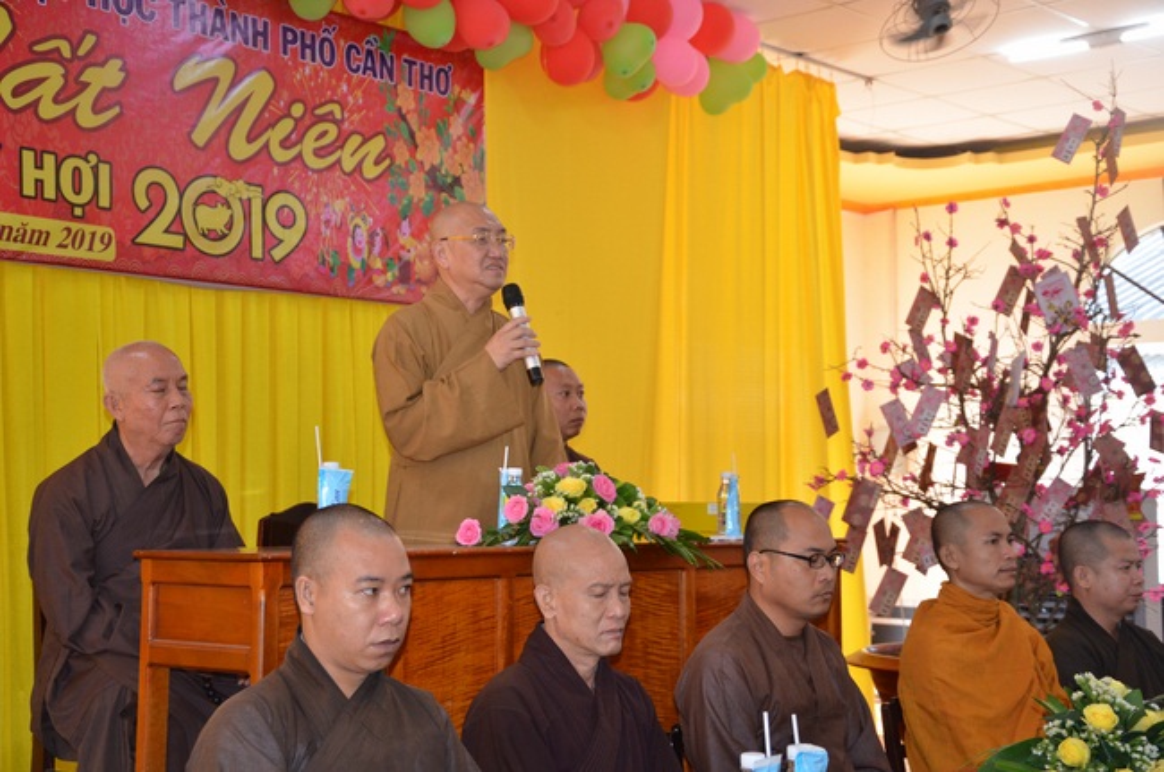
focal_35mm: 57
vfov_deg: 23.7
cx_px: 582
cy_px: 386
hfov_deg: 35.1
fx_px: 1840
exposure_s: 1/200
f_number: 5
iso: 1000
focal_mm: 38
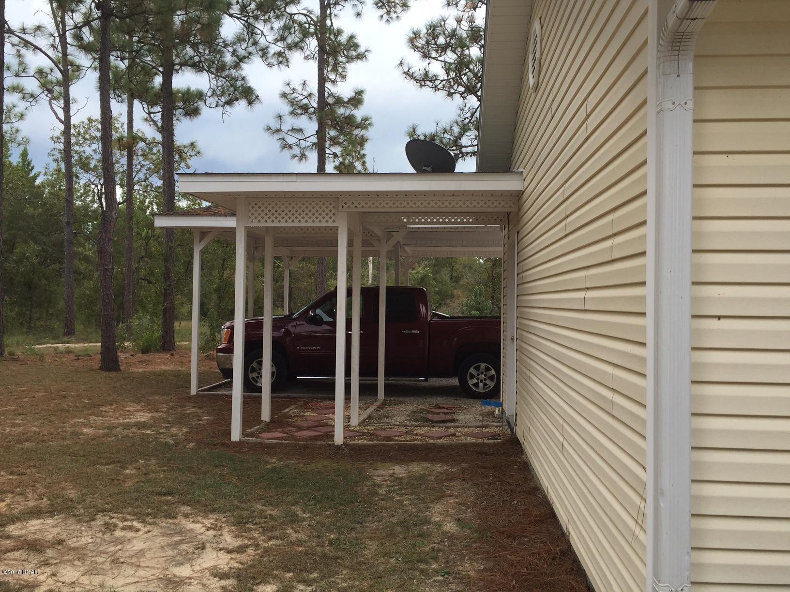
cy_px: 296
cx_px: 395
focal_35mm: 29
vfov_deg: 48.2
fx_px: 662
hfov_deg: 61.7
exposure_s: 1/425
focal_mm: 4.15
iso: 32
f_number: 2.2
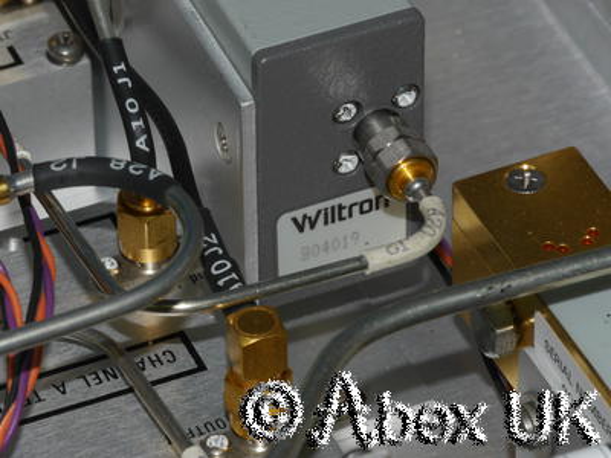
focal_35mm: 280
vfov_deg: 5.3
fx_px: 4942
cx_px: 306
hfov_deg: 7.1
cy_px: 229
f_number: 22
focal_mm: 140
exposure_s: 1/60
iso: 400
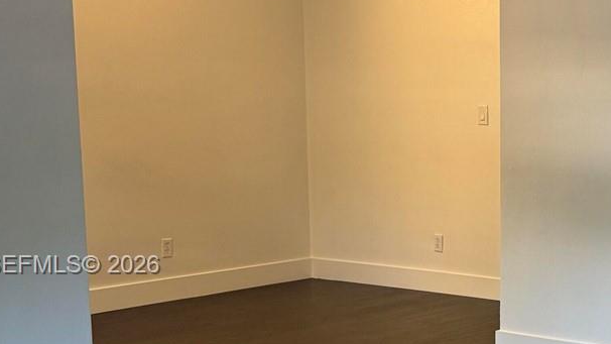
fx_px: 1118
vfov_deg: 17.4
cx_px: 652
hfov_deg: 28.1
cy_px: 266
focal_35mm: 69
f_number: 1.78
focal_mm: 6.76
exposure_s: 1/60
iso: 160
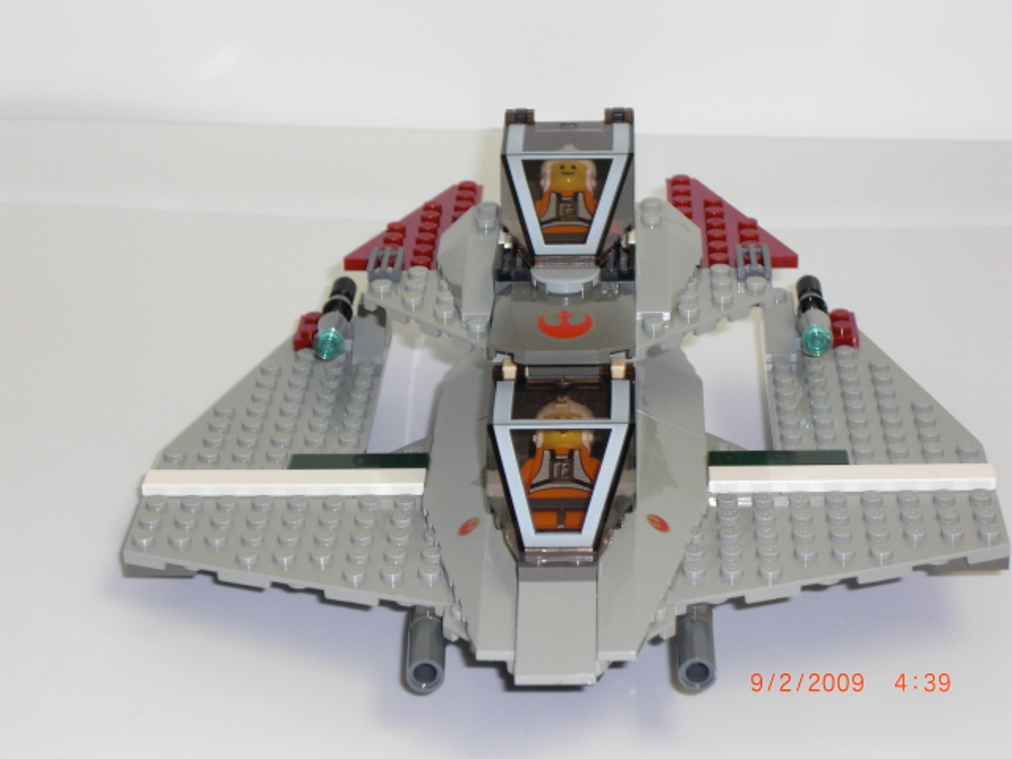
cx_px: 506
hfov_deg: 22.0
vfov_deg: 16.6
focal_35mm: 89
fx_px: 2602
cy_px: 380
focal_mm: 15.7
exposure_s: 1/60
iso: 100
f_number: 4.8
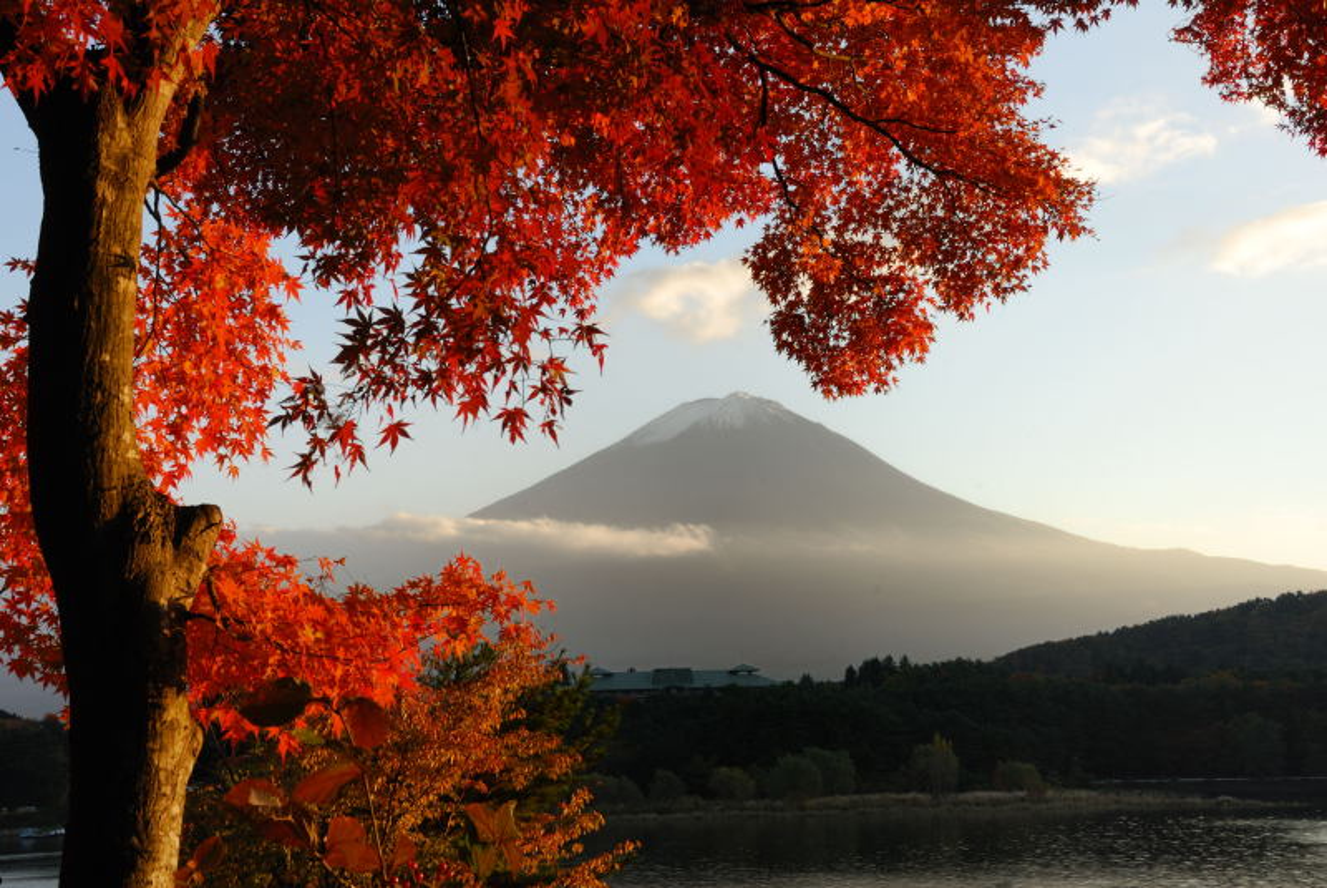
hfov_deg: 35.0
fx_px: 2103
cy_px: 444
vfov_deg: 23.8
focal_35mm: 57
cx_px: 664
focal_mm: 38
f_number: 22
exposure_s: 1/15
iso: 200
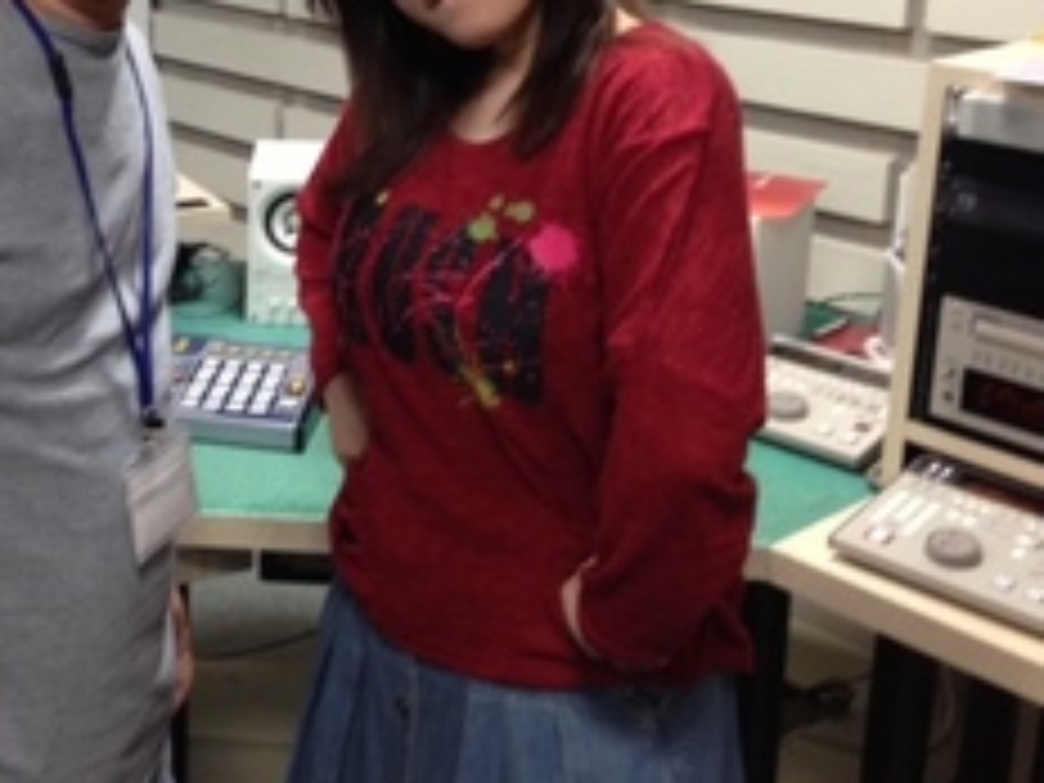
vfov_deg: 25.2
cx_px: 270
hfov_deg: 33.2
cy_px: 144
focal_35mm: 57
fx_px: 1719
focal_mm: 4.13
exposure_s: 1/20
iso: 100
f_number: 2.4
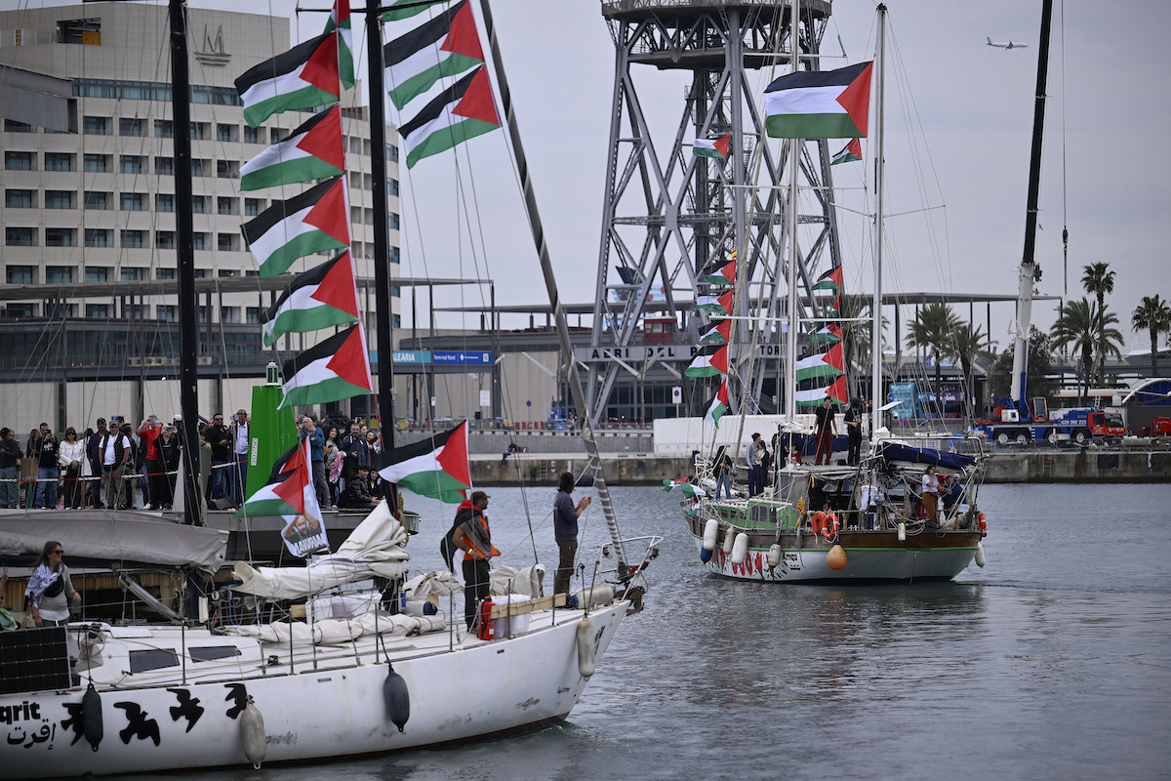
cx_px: 586
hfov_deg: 13.7
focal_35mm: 150
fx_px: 4879
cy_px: 390
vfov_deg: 9.1
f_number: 2.8
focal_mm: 150
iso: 125
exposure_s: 1/2500
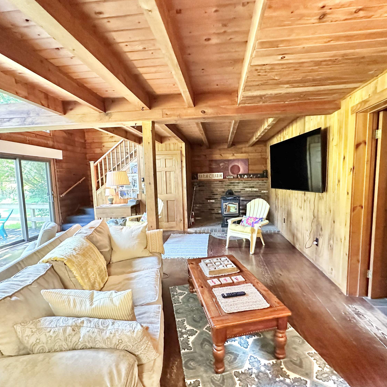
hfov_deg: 83.9
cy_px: 199
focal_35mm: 17
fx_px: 215
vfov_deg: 83.9
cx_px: 201
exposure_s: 1/60
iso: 800
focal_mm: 2.22
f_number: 2.2
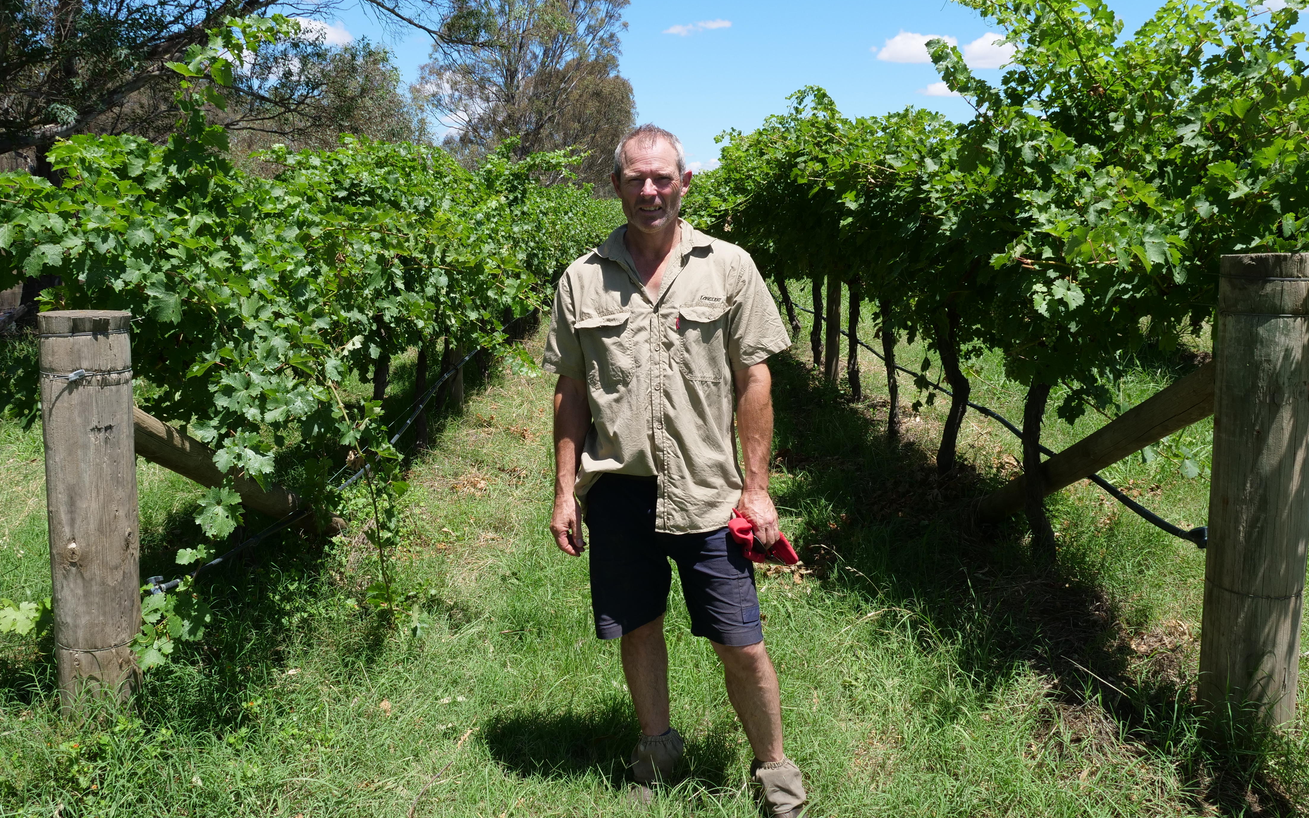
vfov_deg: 43.1
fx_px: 1035
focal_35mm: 29
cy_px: 372
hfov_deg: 64.6
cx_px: 621
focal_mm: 12
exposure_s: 1/640
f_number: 6.3
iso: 200
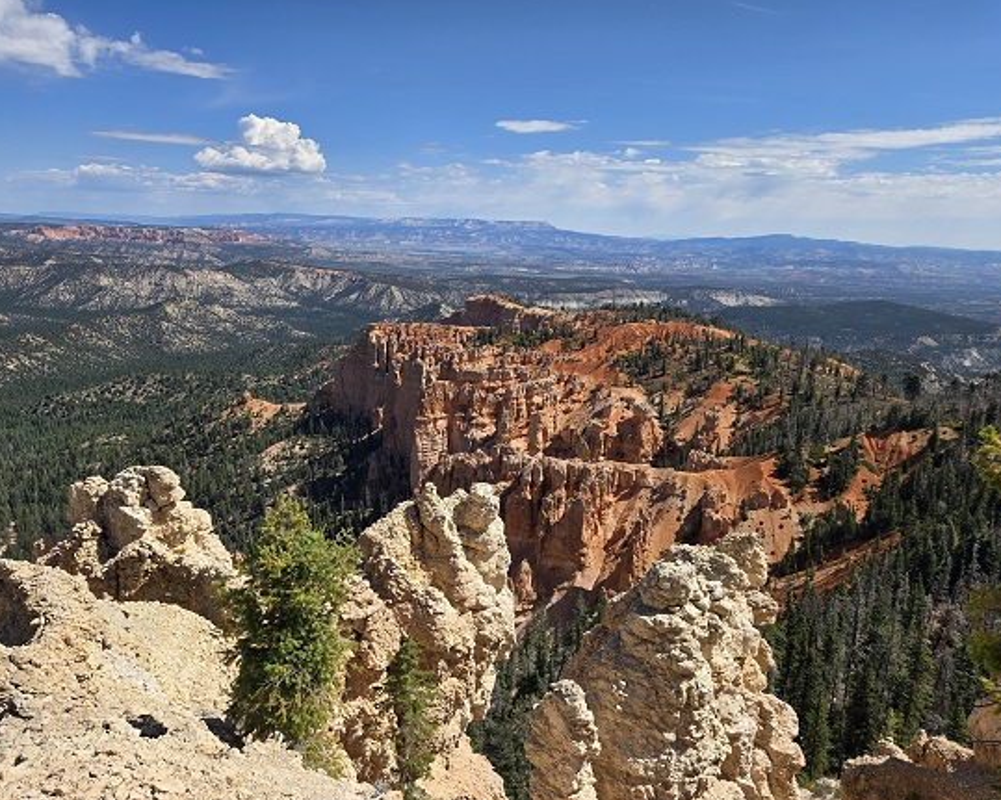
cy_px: 406
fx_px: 741
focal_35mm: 25
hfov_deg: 68.1
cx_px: 487
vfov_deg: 56.8
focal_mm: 5.4
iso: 32
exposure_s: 1/2921
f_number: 1.8
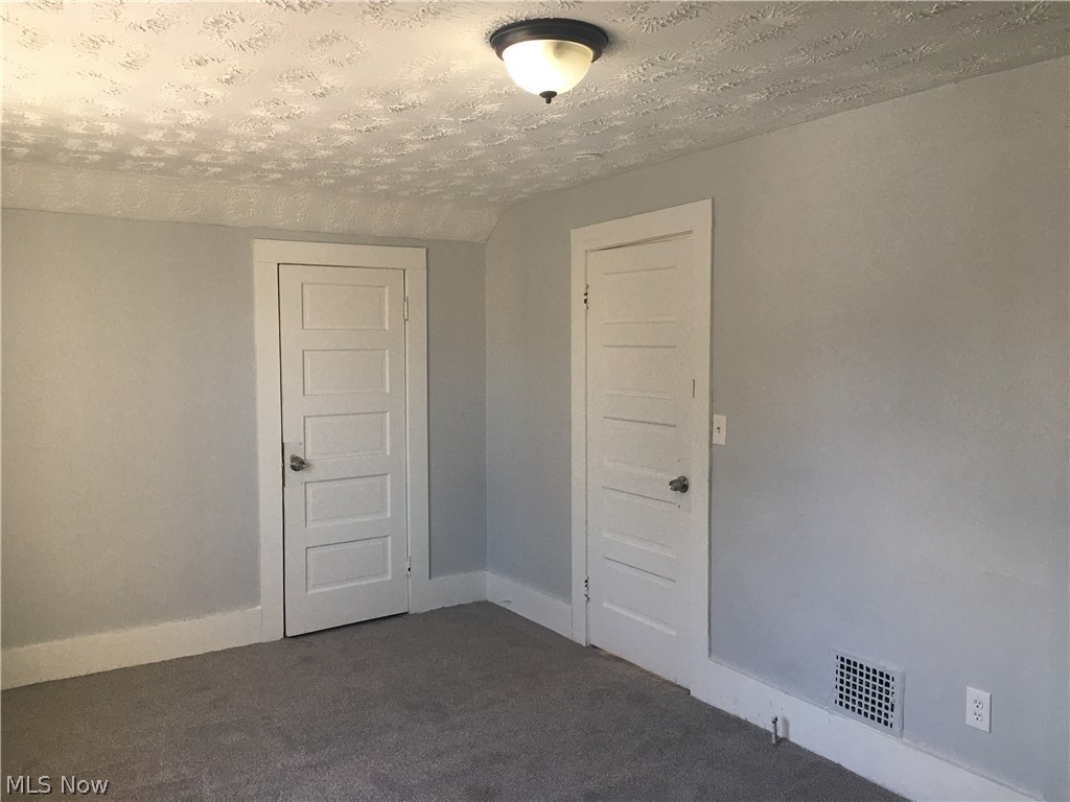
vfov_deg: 48.2
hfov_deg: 61.7
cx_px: 535
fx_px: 896
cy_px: 401
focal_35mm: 29
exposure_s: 1/40
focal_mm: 4.15
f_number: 2.2
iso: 32
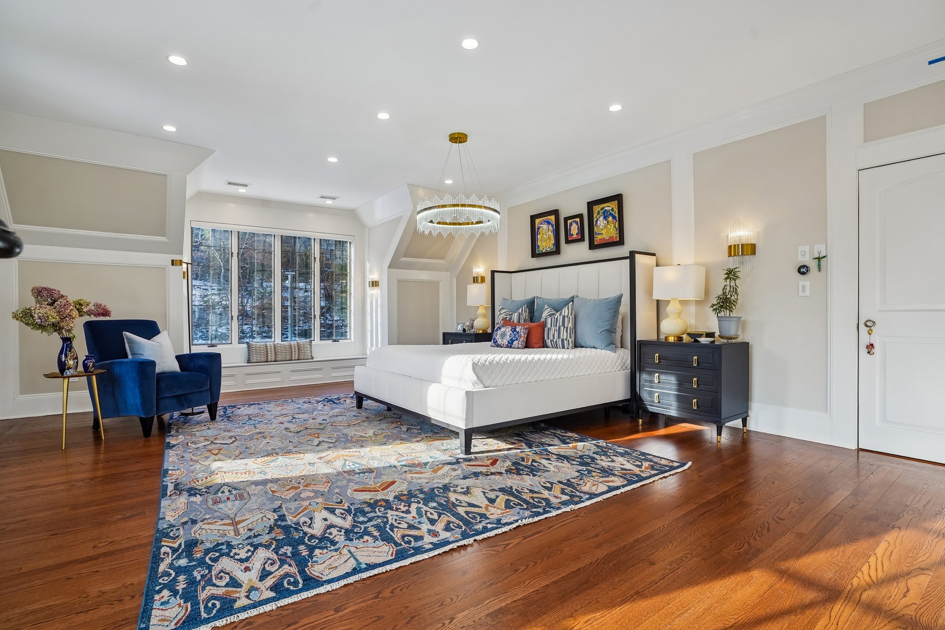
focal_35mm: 17
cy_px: 315
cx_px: 472
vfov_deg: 70.4
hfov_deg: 93.3
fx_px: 446
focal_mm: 17
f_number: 7.1
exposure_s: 1/200
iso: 400
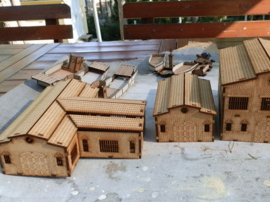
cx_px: 159
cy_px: 109
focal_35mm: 35
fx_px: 273
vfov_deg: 40.7
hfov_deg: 52.3
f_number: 3.1
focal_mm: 5
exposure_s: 1/800
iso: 400
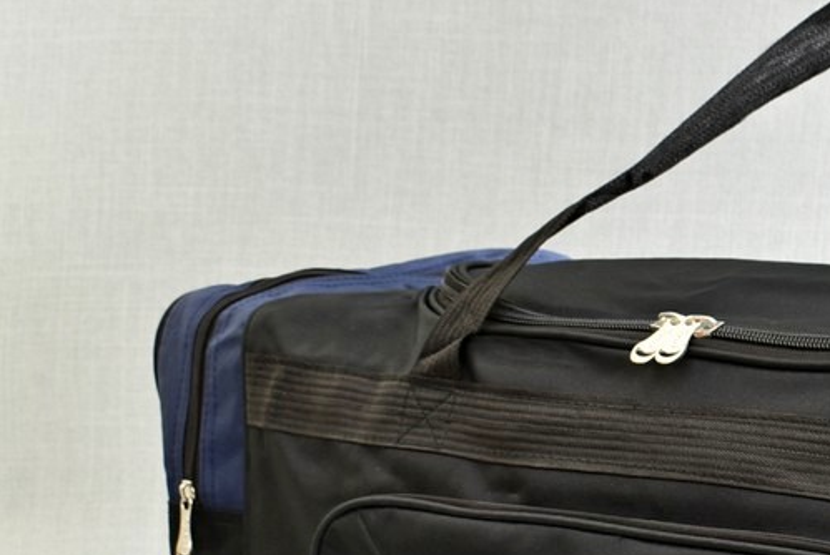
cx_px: 983
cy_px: 545
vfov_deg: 11.4
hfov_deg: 16.5
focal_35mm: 119
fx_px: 2753
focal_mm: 31
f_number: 7.1
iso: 100
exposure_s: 2
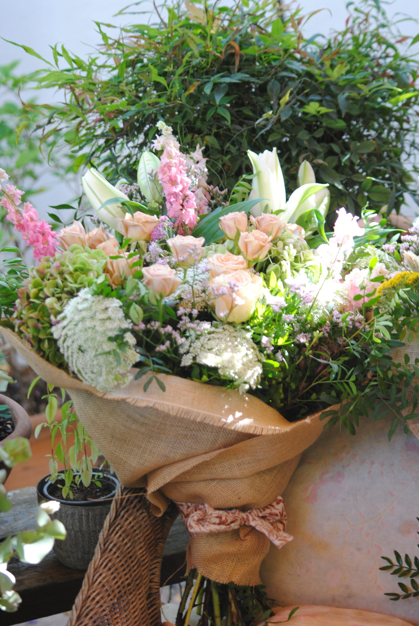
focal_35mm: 105
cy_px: 313
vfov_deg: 19.4
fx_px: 1828
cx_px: 210
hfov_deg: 13.1
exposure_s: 1/125
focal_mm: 70
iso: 400
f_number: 4
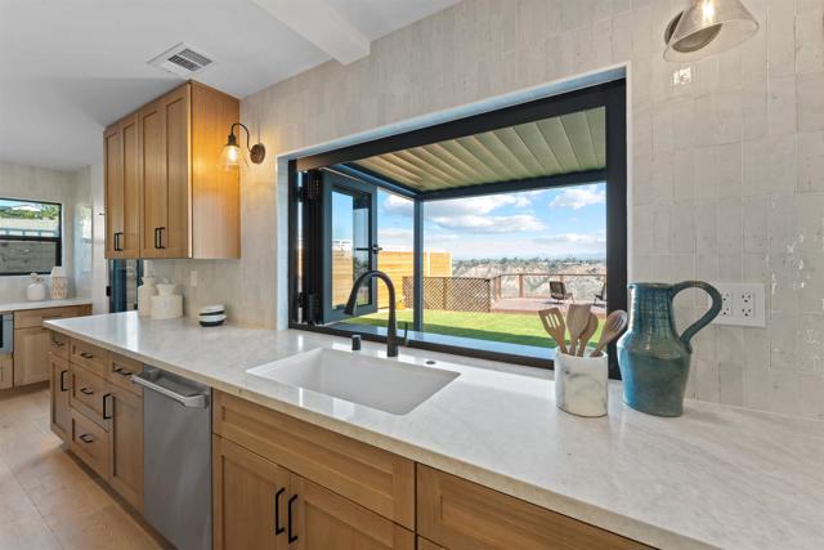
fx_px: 320
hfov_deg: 104.2
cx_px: 412
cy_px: 275
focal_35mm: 14
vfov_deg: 81.2
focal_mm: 14
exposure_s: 1/6
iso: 640
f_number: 10
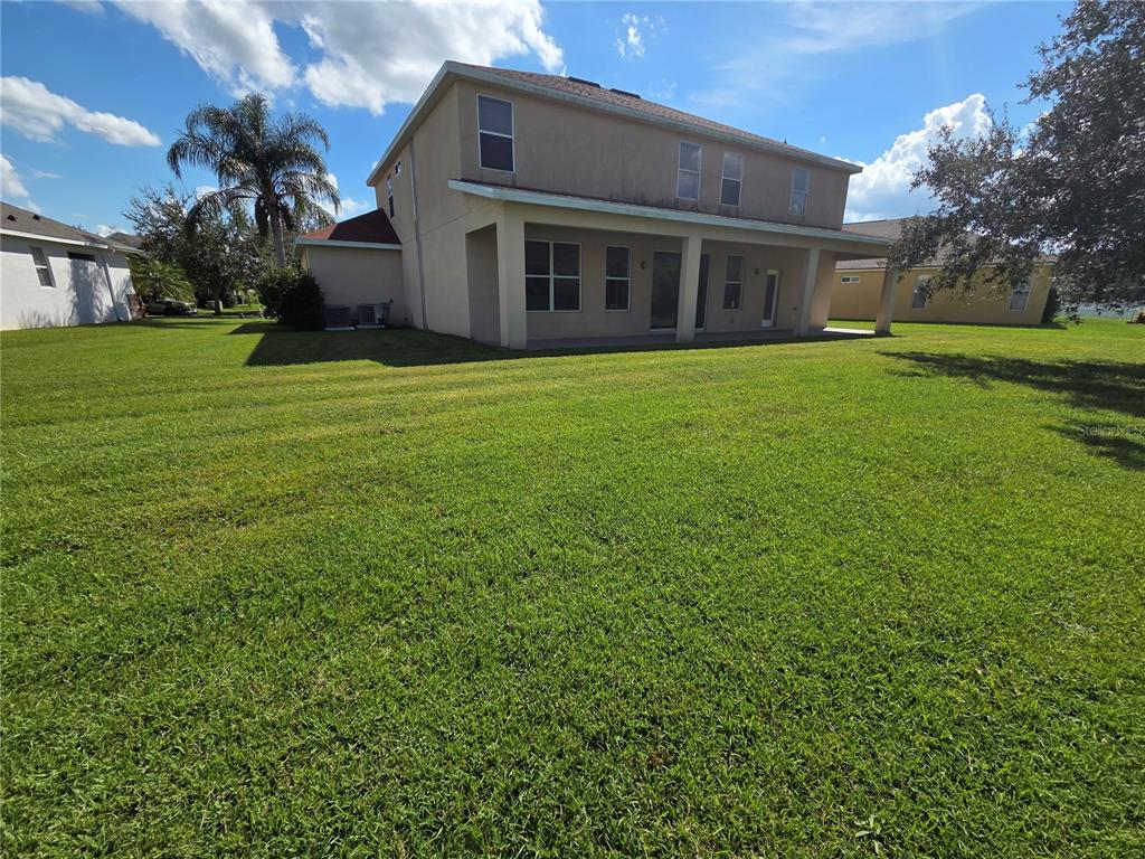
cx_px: 572
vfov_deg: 89.9
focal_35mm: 13
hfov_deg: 106.2
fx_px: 430
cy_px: 430
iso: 50
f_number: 2.2
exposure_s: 1/2404
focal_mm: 2.2
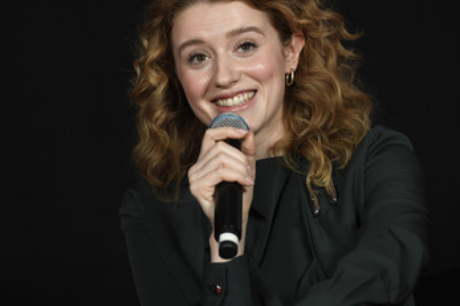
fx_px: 3320
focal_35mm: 260
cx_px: 243
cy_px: 123
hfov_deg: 7.9
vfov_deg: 5.3
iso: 2500
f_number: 4
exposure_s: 1/200
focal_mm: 200
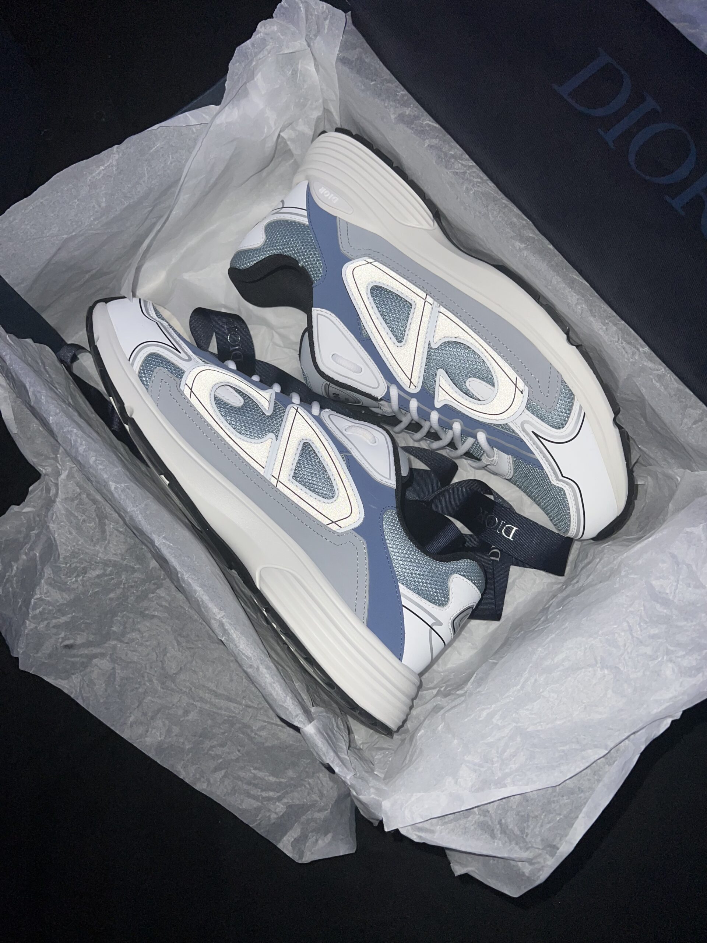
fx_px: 708
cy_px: 472
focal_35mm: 26
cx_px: 354
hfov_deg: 53.1
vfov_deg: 67.3
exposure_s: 1/4
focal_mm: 5.7
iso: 32
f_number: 1.5
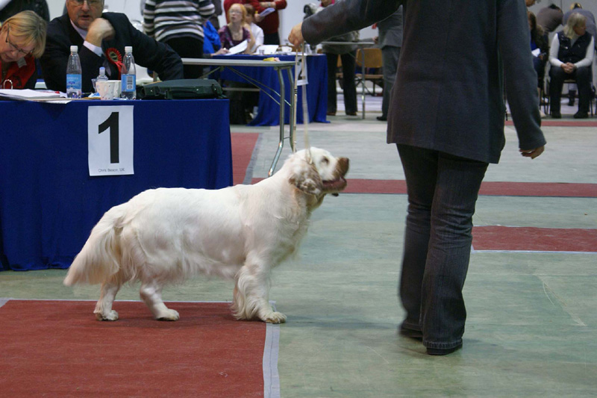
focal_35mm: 105
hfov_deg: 19.5
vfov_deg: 13.0
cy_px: 199
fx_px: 1741
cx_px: 298
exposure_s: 1/25
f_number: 5.6
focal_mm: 70
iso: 400
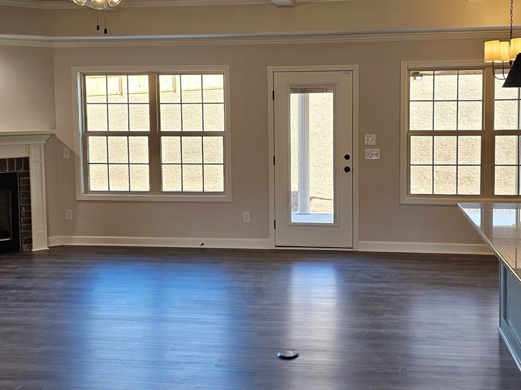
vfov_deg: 34.2
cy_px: 148
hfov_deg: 44.7
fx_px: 632
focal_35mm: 42
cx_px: 294
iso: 80
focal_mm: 6.3
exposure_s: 1/120
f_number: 1.7
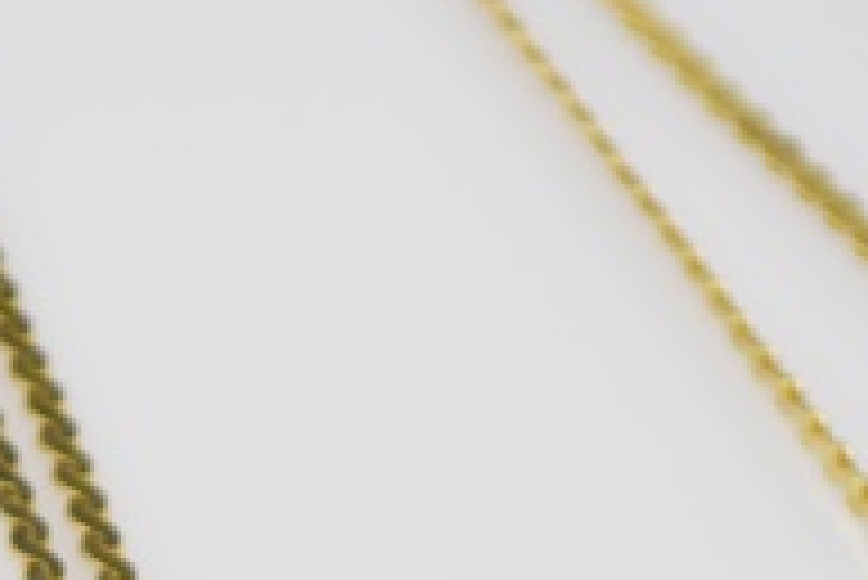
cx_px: 135
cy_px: 805
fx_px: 6190
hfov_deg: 8.0
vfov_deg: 5.3
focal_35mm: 257
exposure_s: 1/160
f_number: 6.3
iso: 200
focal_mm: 55
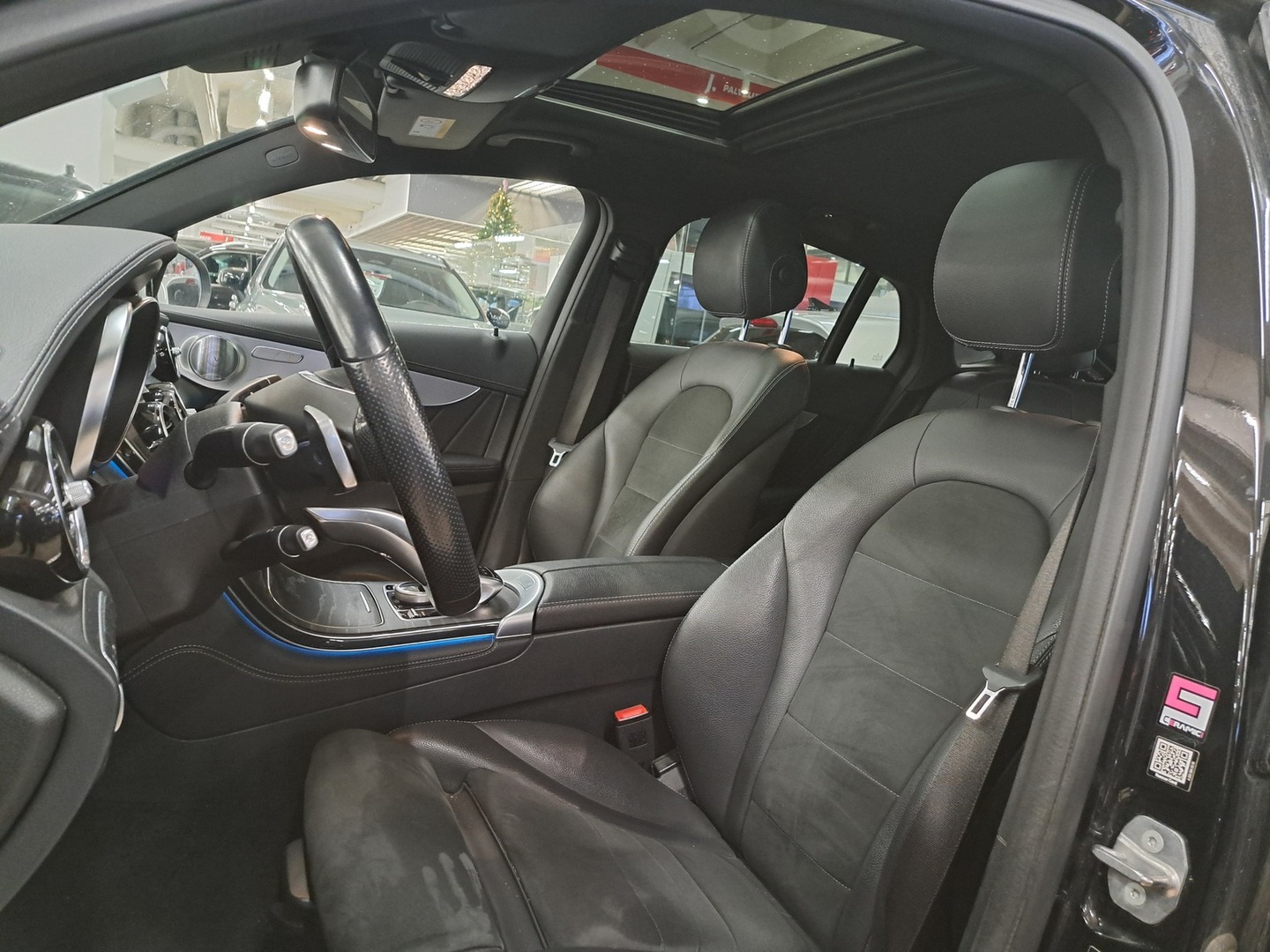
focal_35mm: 24
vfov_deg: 56.8
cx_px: 635
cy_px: 476
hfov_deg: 71.6
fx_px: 881
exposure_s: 1/25
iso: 800
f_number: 1.8
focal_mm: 5.23
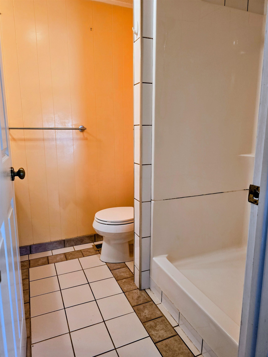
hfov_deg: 58.9
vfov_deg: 73.9
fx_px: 237
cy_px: 178
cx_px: 134
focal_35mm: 23
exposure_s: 1/120
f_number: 1.7
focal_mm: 6.3
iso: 400
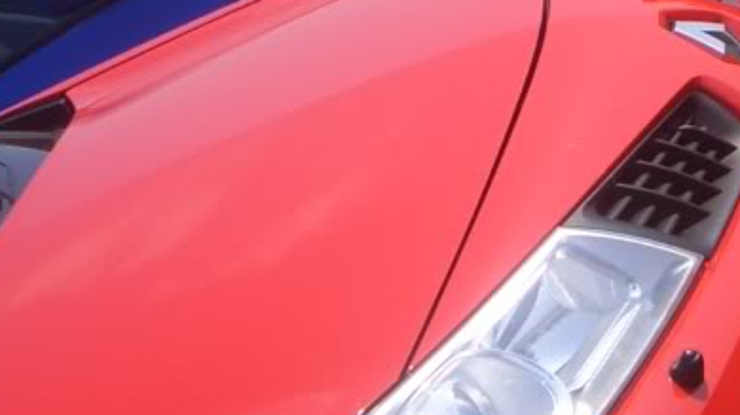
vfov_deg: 11.6
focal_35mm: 103
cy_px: -13
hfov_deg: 20.5
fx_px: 2020
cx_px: 613
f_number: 4
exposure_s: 1/640
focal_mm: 4.8
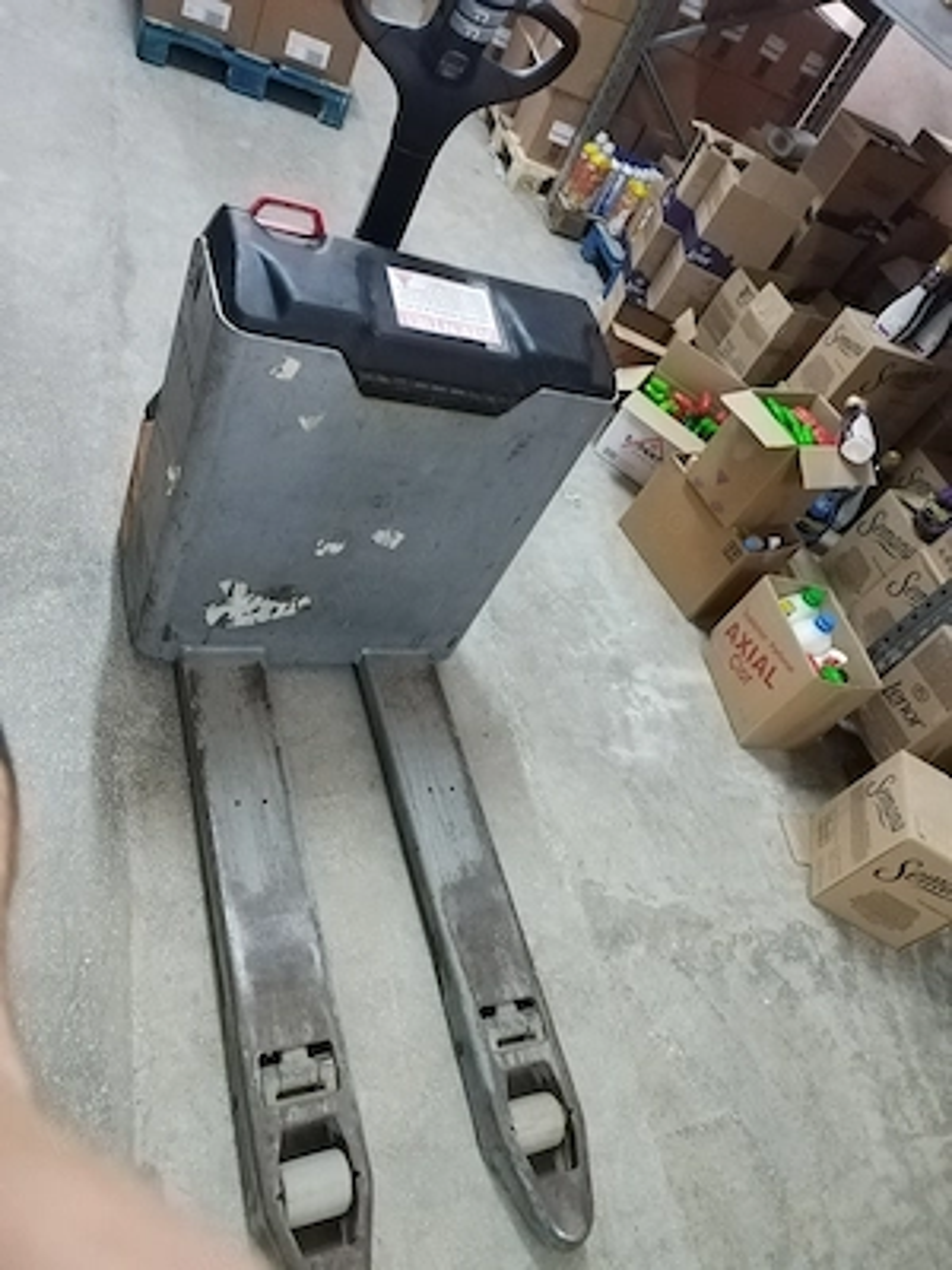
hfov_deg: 53.1
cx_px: 476
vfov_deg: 67.3
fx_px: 953
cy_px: 635
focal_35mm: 26
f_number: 1.8
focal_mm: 6.24
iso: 3443
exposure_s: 1/20
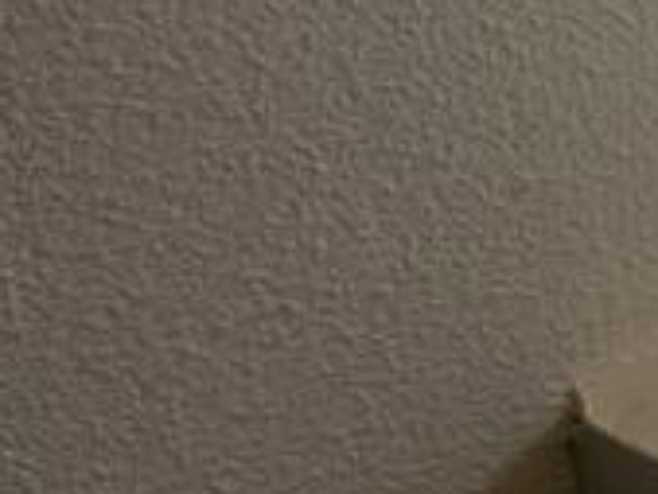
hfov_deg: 10.3
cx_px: 1729
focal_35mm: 157
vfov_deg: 9.5
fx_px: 2986
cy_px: 362
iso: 64
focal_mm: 5.4
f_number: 1.8
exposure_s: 1/100
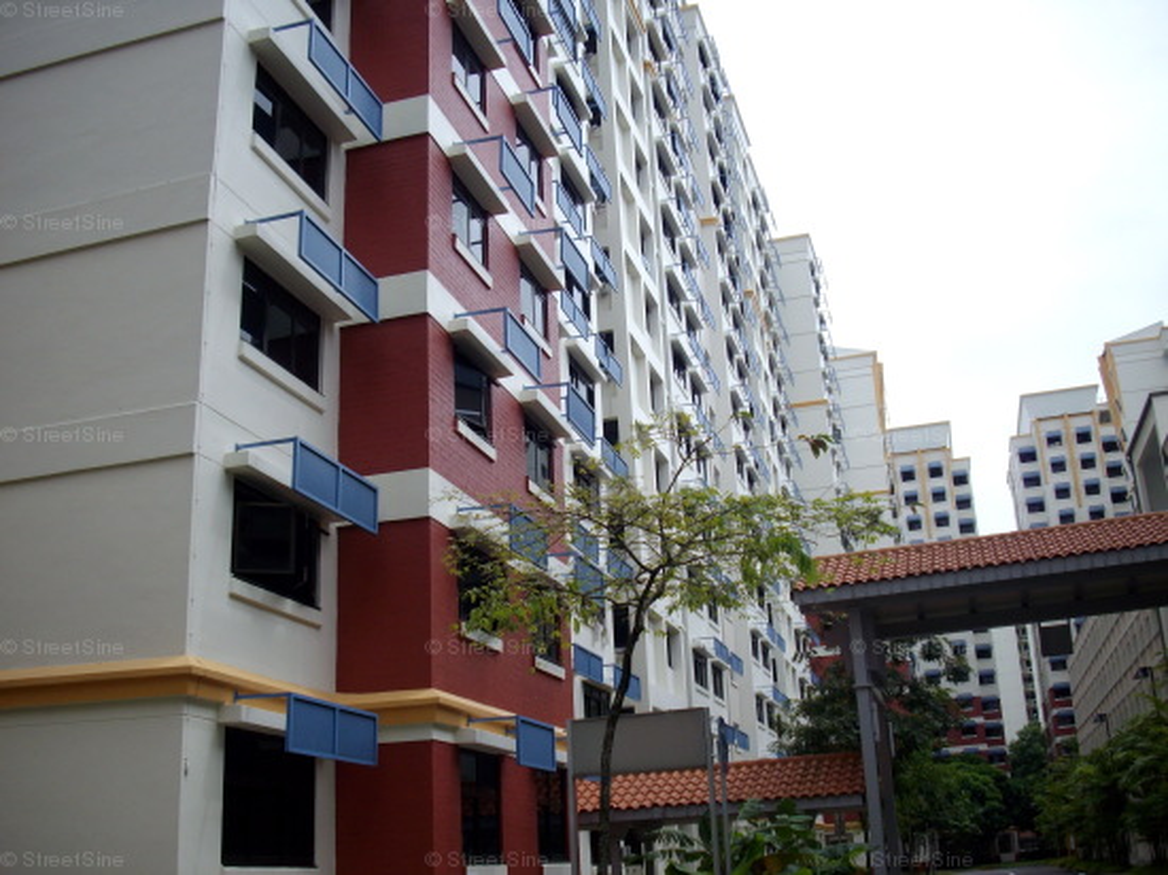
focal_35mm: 37
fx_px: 1248
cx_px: 584
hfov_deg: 50.2
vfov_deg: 38.6
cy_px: 438
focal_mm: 6.2
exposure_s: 1/320
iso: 80
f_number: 5.6
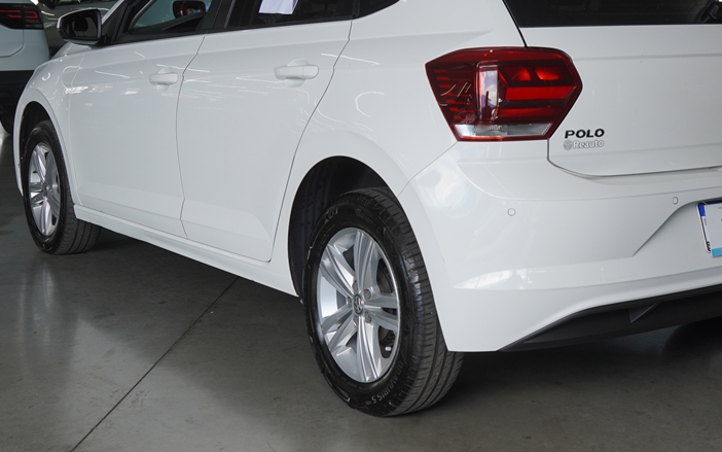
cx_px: 460
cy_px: 134
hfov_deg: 34.9
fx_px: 1141
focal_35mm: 58
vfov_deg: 22.2
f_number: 4
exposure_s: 1/160
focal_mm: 26
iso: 160
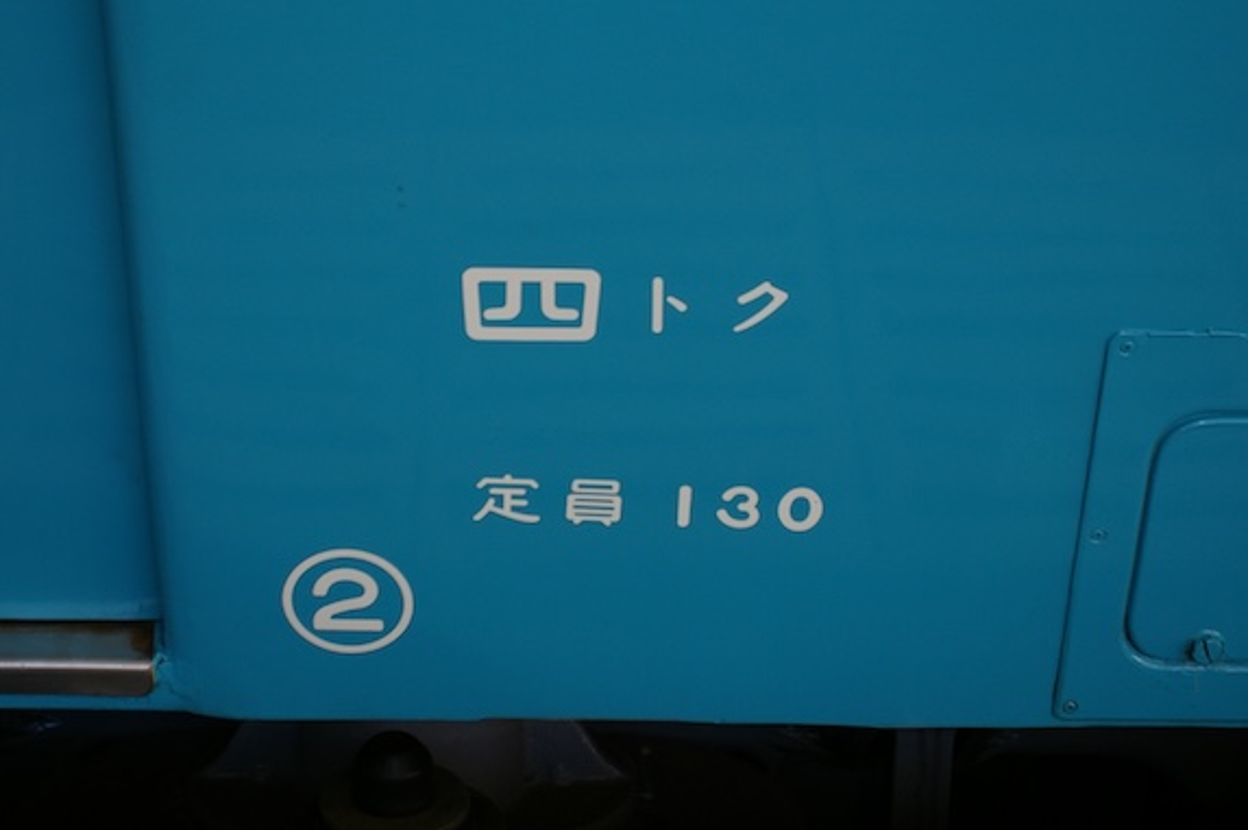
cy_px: 430
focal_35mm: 68
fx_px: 2339
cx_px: 601
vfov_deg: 20.1
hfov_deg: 29.9
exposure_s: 1/250
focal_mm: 43
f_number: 4.5
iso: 400
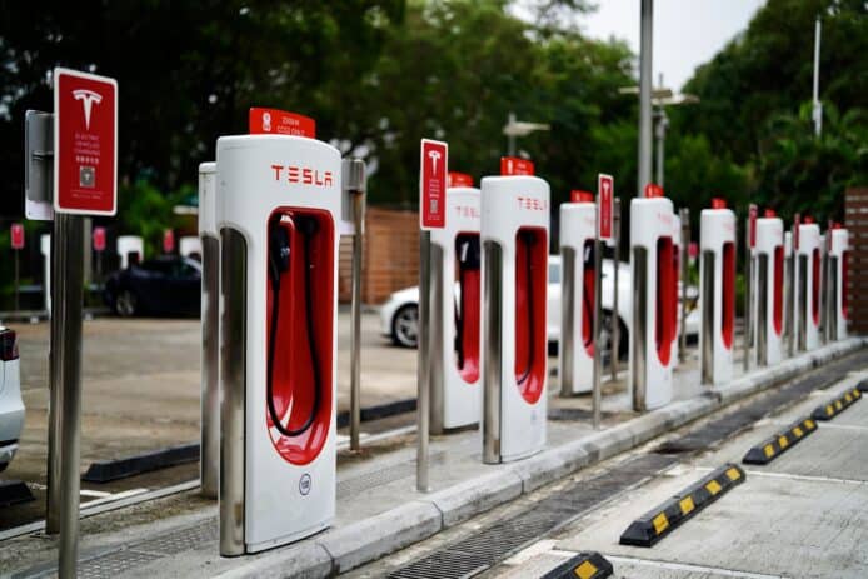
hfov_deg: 39.6
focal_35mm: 50
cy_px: 290
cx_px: 434
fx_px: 1206
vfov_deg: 27.0
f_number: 1.2
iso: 400
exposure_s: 1/3200
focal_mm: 50
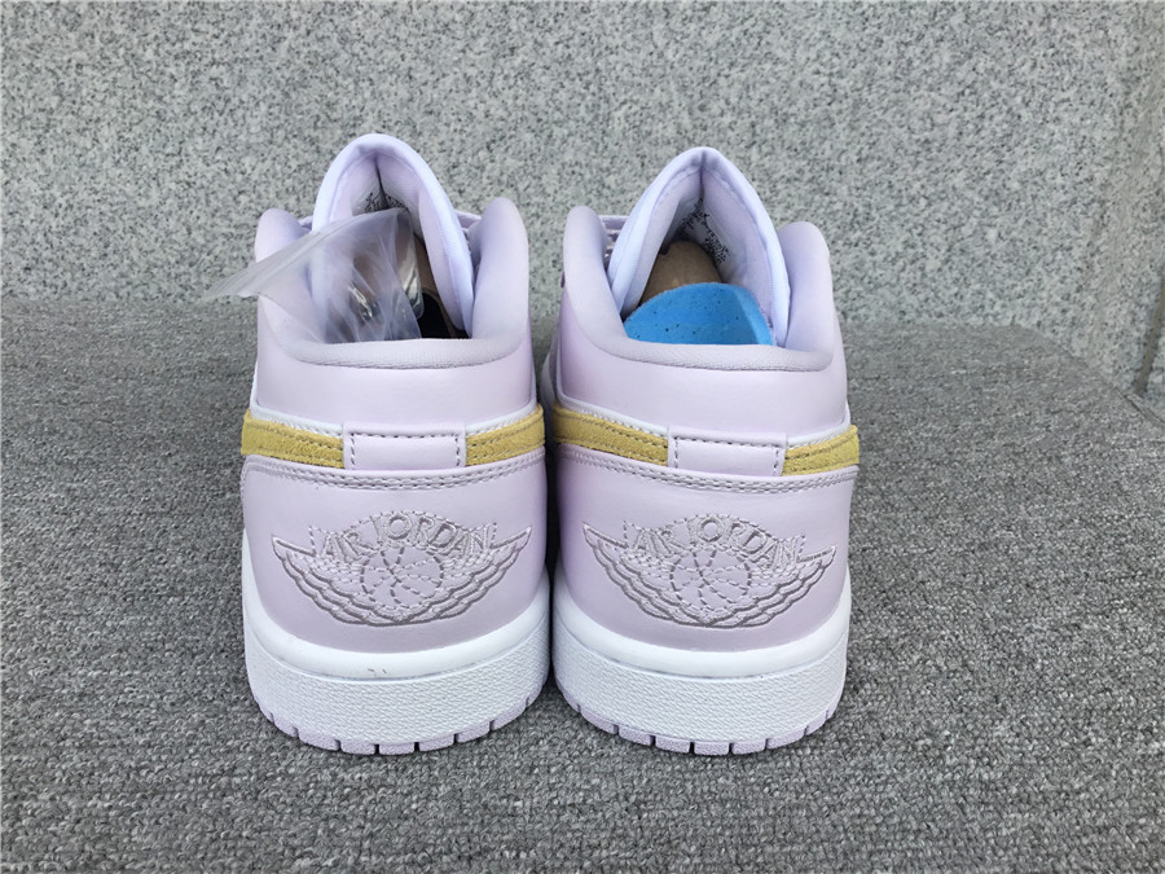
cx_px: 582
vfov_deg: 45.4
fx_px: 1043
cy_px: 437
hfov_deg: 58.4
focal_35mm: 31
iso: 25
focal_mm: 3.3
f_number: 2.4
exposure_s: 1/344
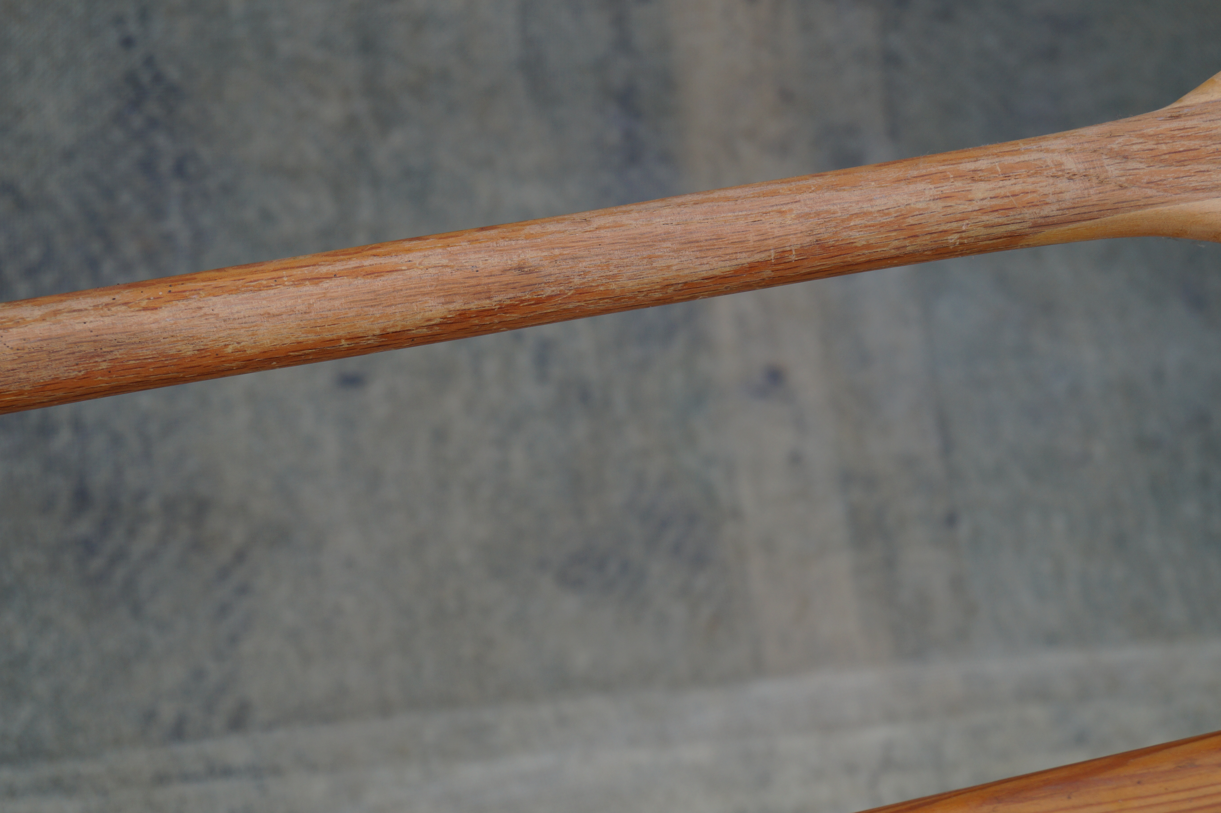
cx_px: 610
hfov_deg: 27.0
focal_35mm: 75
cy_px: 406
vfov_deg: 18.2
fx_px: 2542
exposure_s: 1/160
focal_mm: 50
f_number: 5.6
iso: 160
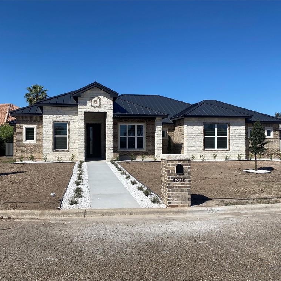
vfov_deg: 52.5
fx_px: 285
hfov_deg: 52.5
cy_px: 141
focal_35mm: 31
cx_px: 127
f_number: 1.8
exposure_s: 1/4608
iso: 32
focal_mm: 4.25
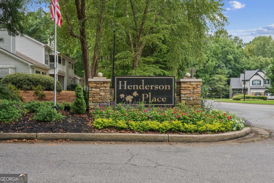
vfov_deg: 38.4
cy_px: 92
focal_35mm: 34
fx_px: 263
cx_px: 137
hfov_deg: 55.1
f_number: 8
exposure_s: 1/15
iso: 100
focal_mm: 34.5
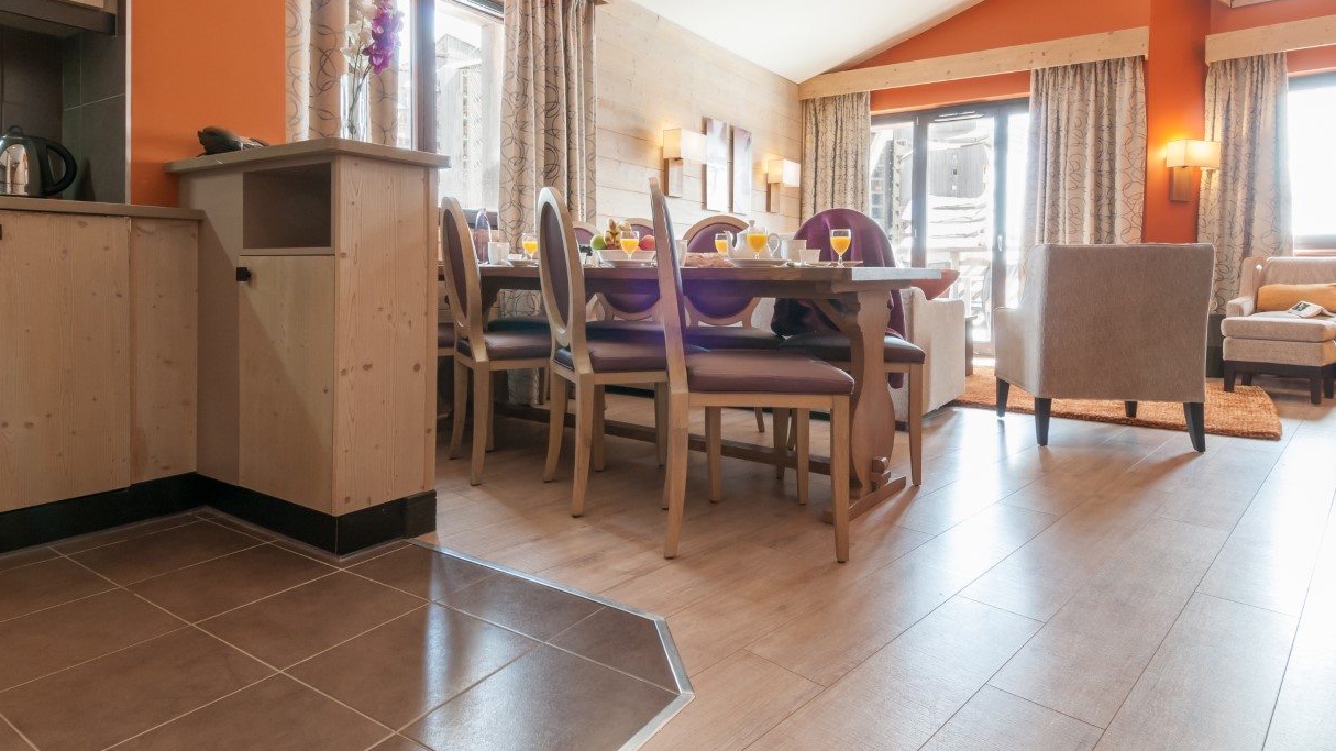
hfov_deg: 86.6
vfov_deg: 55.2
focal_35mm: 20
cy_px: 283
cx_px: 678
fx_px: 708
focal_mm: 12
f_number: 11
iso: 400
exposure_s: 1/2.5
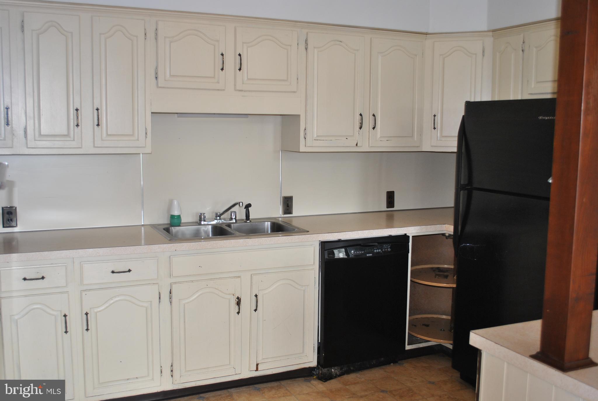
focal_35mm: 36
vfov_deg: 37.0
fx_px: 599
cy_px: 200
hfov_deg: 53.0
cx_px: 299
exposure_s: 1/60
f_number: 4
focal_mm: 24
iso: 200
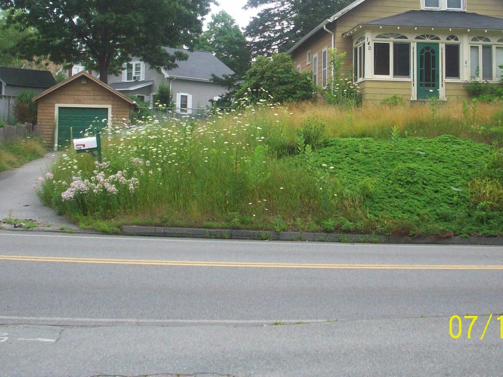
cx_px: 275
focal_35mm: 56
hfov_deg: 34.3
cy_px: 98
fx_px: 813
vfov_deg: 25.8
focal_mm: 6.2
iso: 80
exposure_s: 1/305
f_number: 2.8
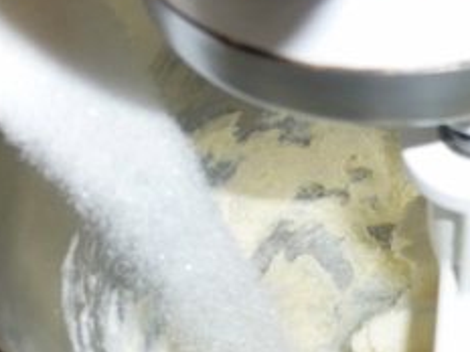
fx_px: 842
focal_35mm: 62
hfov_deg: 30.5
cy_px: 235
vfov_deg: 23.5
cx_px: 375
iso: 100
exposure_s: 1/60
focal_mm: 5.4
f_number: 3.6
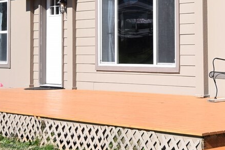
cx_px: 294
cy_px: -6
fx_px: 719
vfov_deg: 11.8
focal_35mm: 115
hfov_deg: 16.8
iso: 200
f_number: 9
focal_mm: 20
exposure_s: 1/320
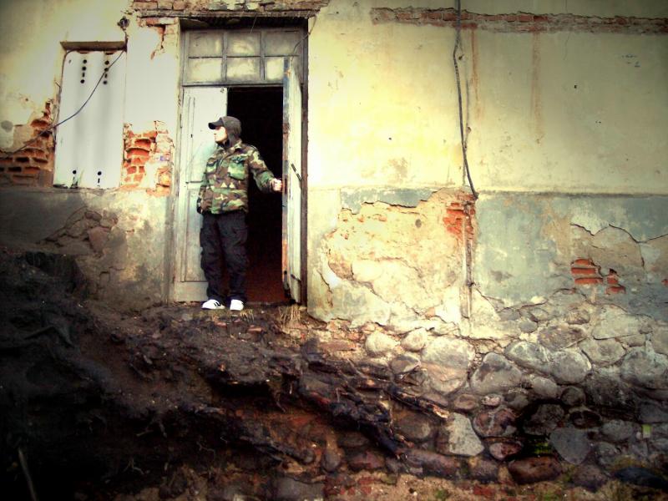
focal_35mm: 39
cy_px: 250
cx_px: 334
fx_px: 753
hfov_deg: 47.9
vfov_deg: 36.8
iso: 400
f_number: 2.8
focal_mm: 8
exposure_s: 1/180
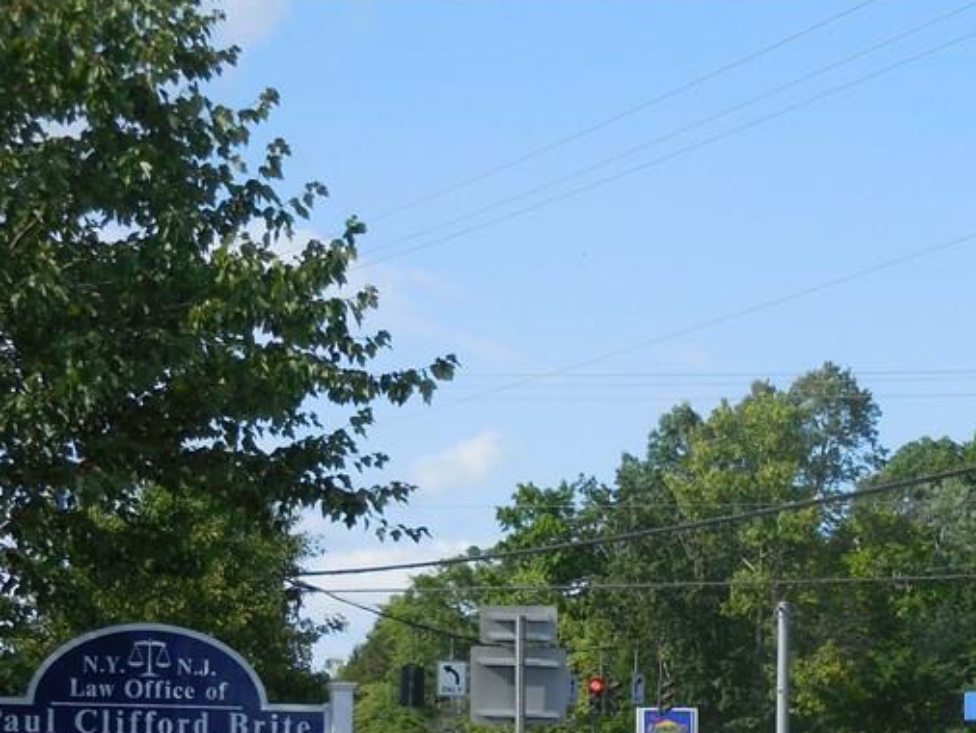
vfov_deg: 15.9
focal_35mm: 91
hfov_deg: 21.1
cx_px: 872
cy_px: 731
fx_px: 2567
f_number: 4.2
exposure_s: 1/640
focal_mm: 8.1
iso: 125
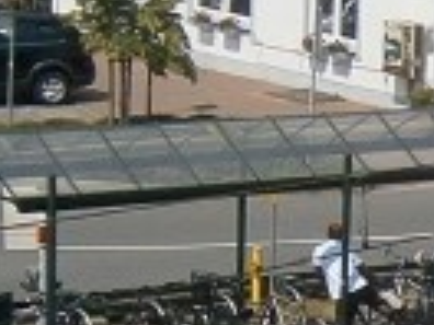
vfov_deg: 7.3
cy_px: 401
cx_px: 822
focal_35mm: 202
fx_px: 2533
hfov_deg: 9.3
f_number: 8
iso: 125
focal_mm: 4.7
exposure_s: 1/500
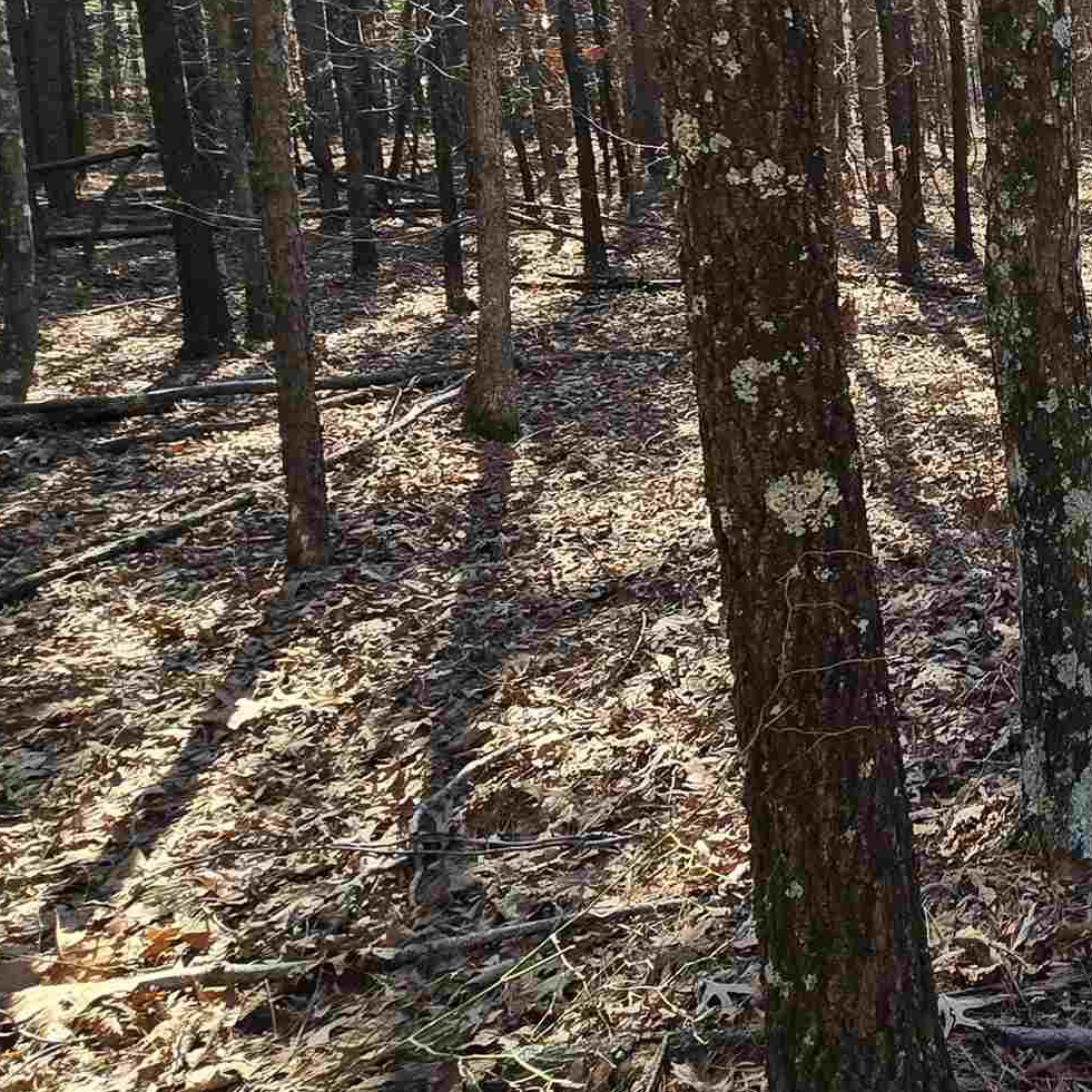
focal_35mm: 36
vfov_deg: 43.7
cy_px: 208
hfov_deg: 34.9
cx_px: 1357
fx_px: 1285
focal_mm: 2.2
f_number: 2.2
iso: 50
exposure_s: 1/511
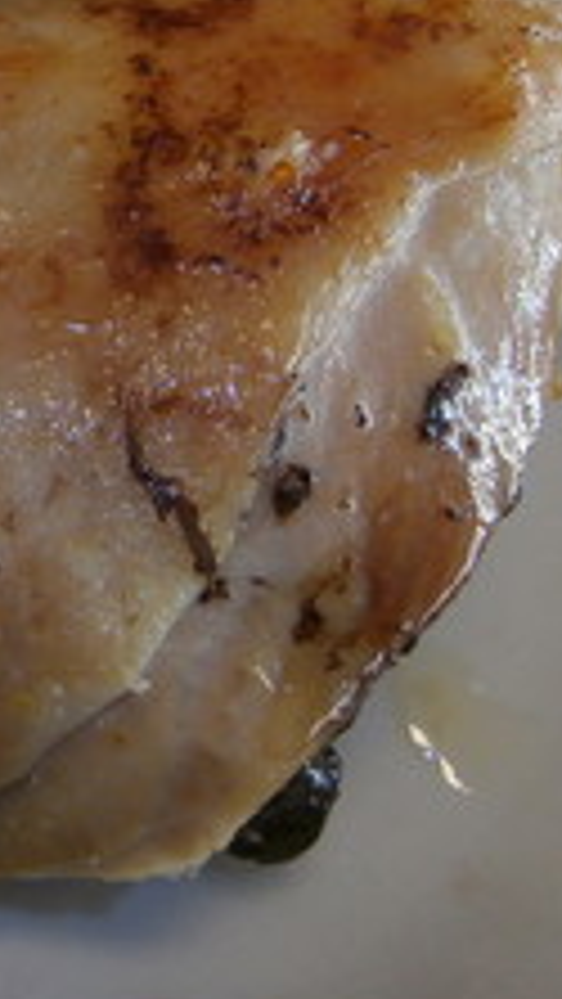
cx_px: -391
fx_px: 1562
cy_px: 218
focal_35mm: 59
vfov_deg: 34.5
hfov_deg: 17.3
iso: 100
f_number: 3
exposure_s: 1/30
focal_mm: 4.2
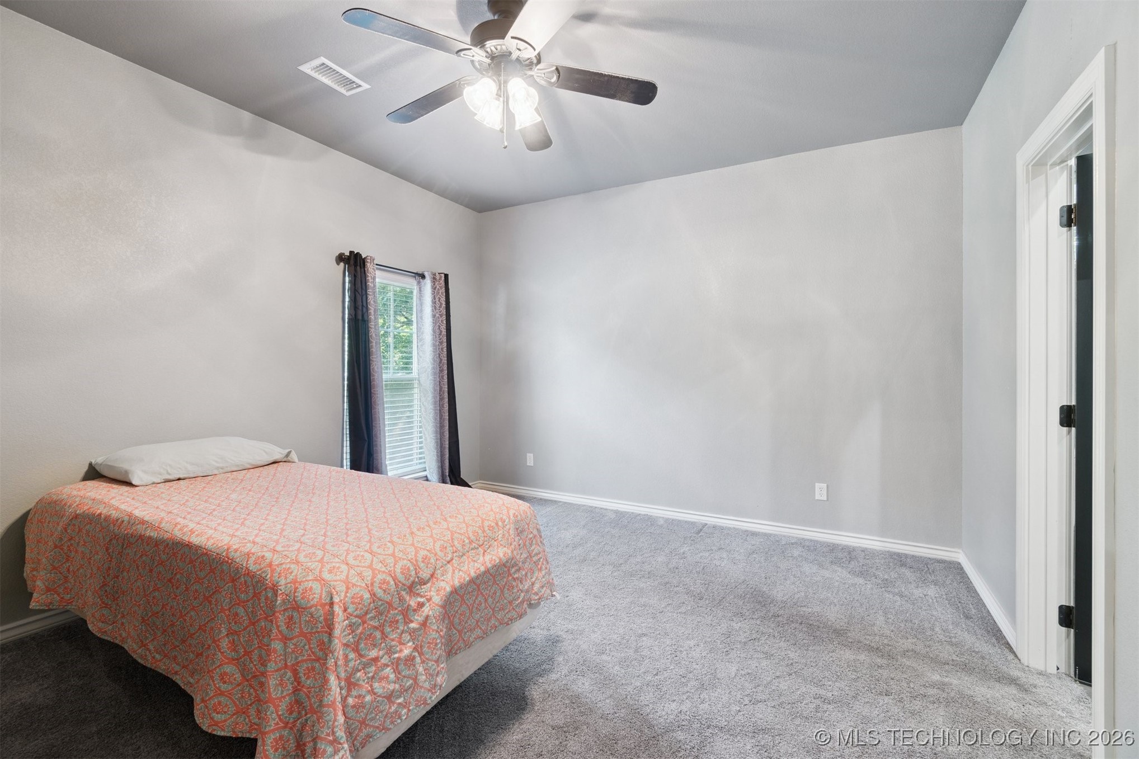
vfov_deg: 77.3
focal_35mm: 15
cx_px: 570
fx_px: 475
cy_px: 380
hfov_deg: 100.4
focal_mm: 10
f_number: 6.3
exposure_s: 1/4
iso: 200
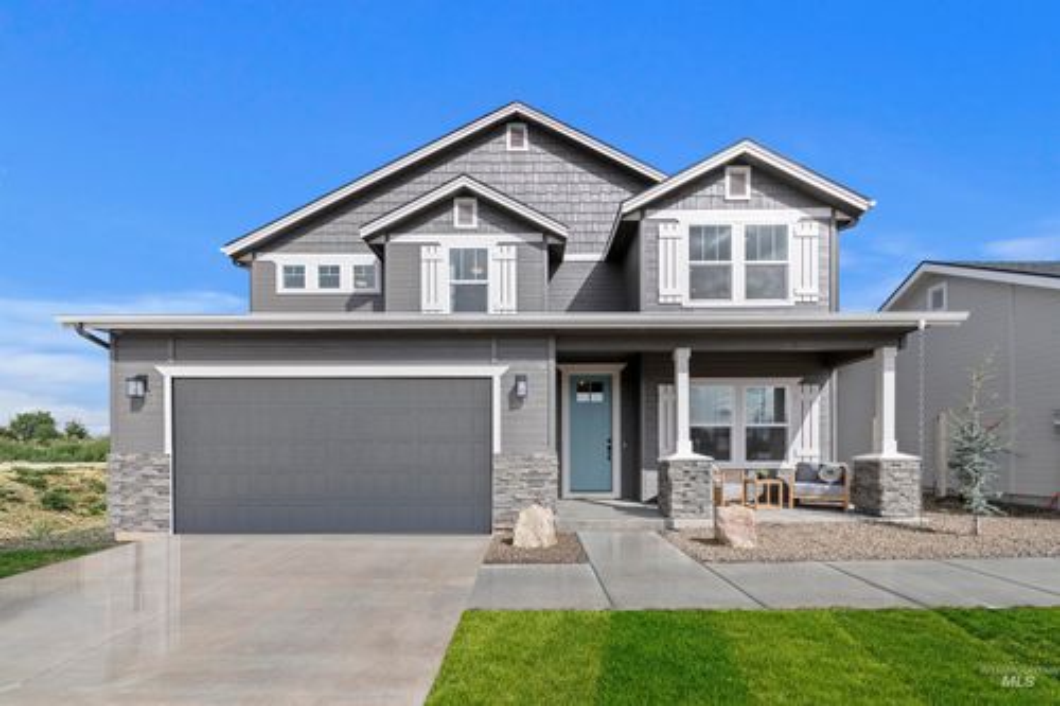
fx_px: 441
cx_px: 530
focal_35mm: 15
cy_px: 353
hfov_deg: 100.4
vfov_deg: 77.3
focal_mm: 10
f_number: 11
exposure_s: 1/100
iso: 320
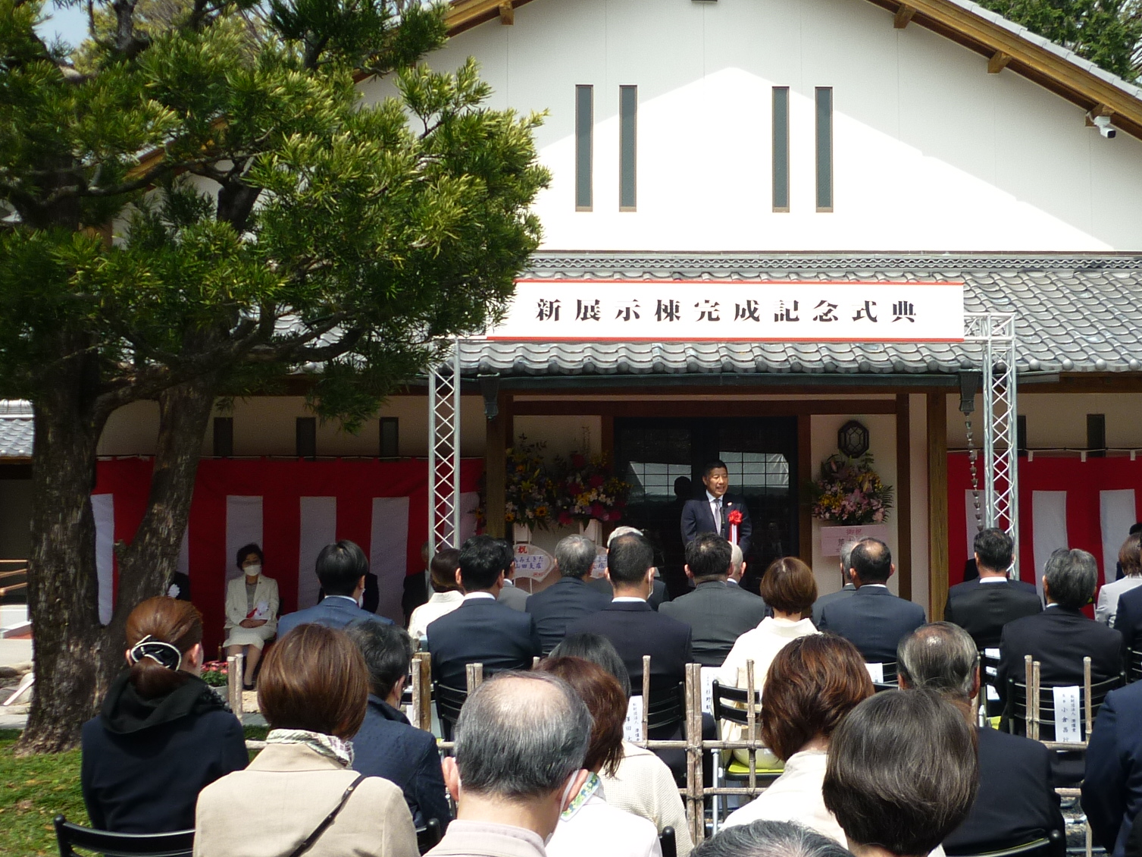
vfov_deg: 27.5
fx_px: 1748
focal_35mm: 53
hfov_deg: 35.9
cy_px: 416
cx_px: 727
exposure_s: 1/160
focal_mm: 5.5
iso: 80
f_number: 8
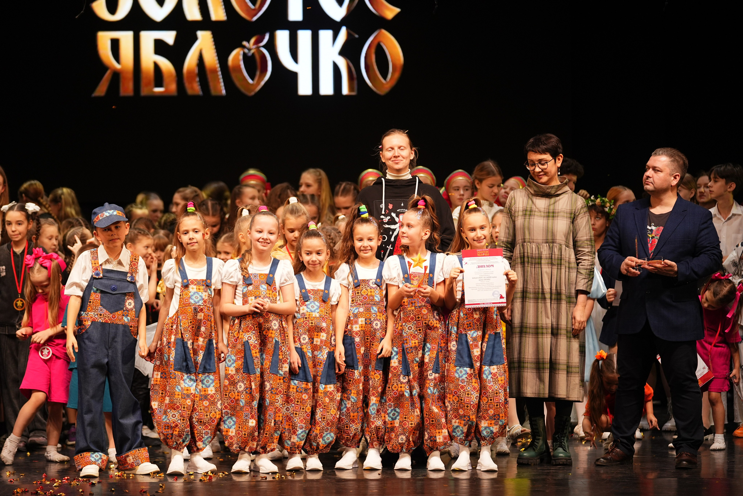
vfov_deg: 10.0
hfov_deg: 15.0
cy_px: 248
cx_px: 372
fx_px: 2827
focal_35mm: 137
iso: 640
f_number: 2.8
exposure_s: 1/250
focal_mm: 137
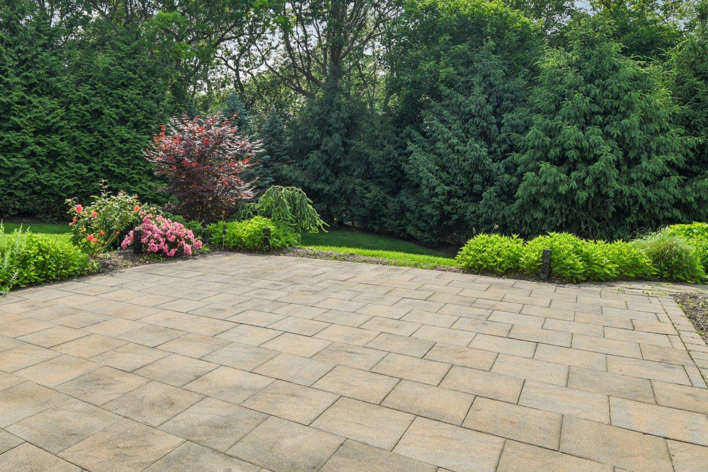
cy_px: 181
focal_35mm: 27
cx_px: 256
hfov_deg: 66.2
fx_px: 531
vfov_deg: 47.5
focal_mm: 17
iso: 200
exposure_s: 1/250
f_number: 8
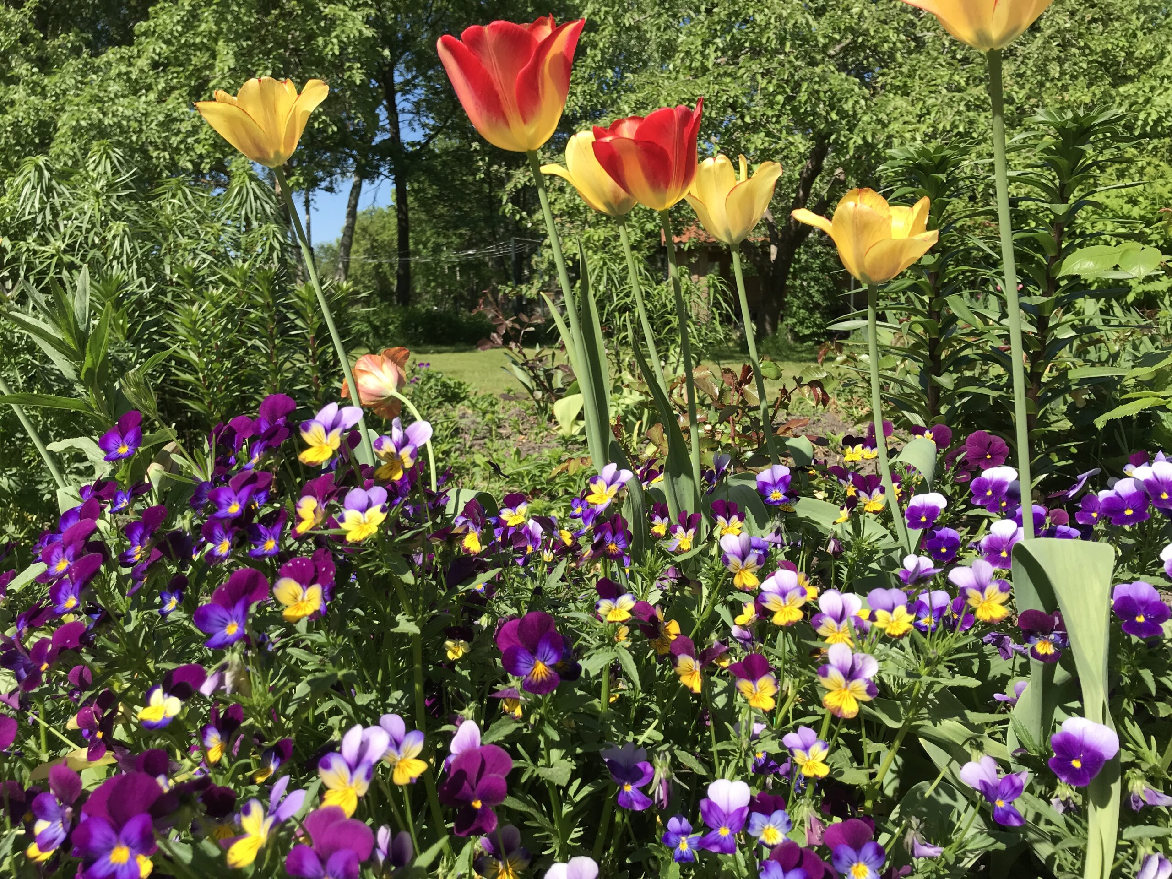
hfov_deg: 63.4
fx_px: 948
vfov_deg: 49.7
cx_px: 586
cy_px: 440
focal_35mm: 28
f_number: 1.8
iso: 20
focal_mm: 3.99
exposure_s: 1/1681
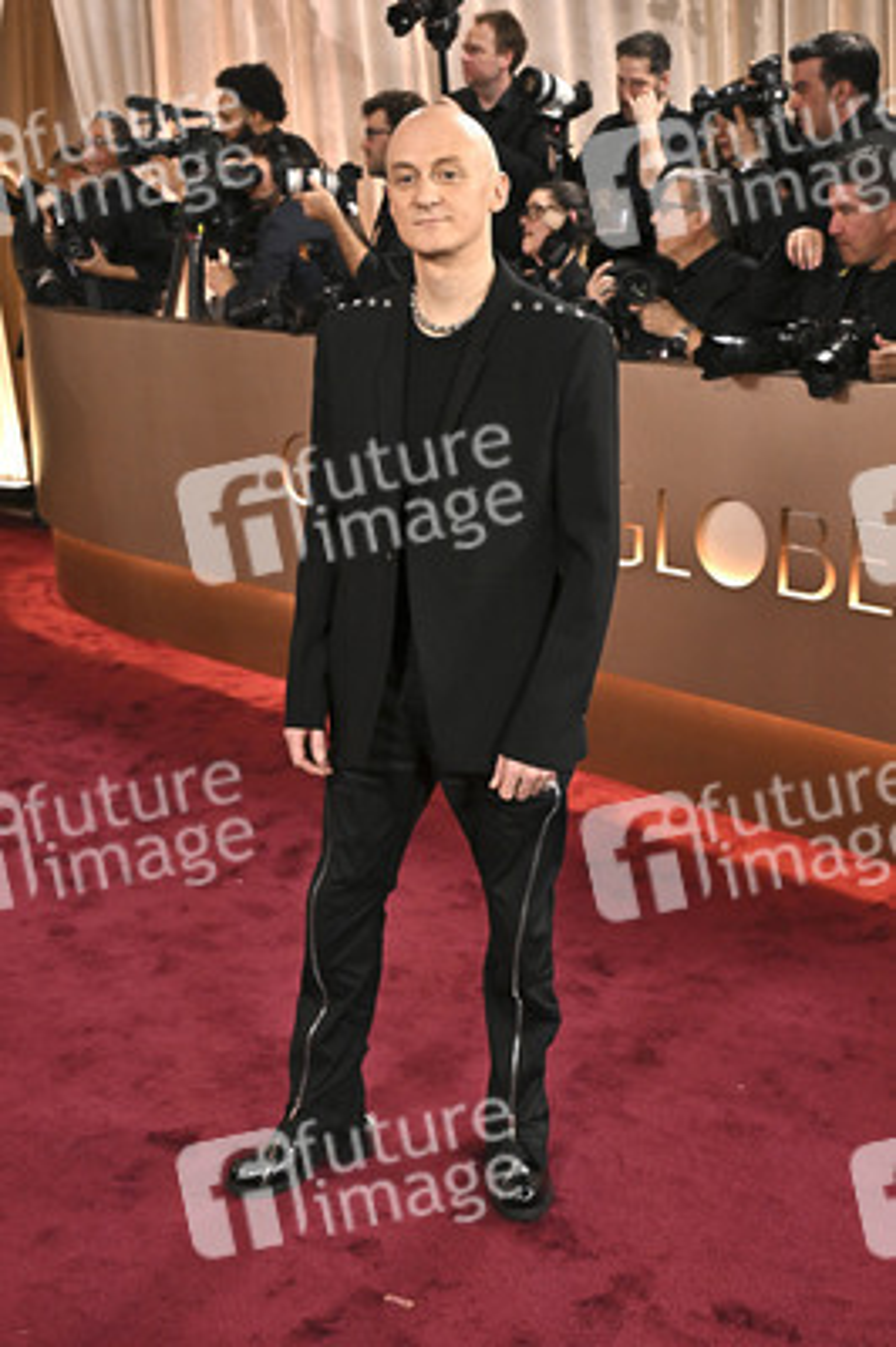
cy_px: 674
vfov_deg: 43.6
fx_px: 1683
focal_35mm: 45
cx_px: 448
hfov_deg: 29.8
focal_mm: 45
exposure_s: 1/320
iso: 2500
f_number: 5.6
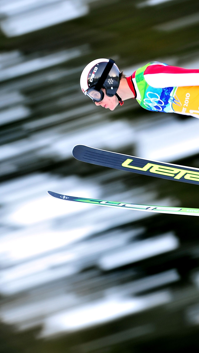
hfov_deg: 1.5
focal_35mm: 787
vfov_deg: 2.7
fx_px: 7382
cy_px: 176
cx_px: 253
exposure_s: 1/60
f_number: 7.1
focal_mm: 500
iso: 200
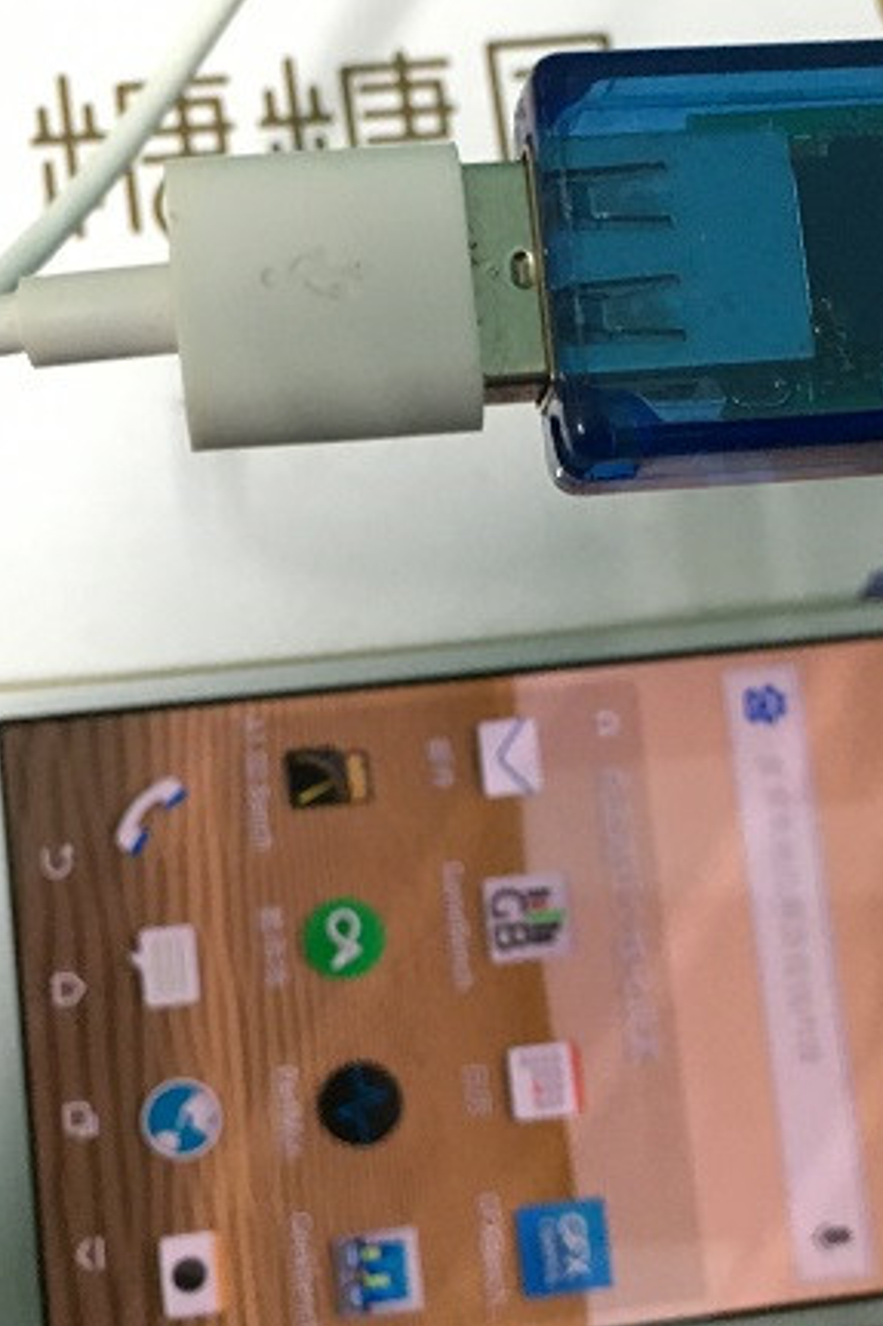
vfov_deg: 35.7
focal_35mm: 56
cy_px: 674
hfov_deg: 24.1
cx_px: 560
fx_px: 2062
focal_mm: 4.15
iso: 200
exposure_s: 1/17
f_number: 2.2
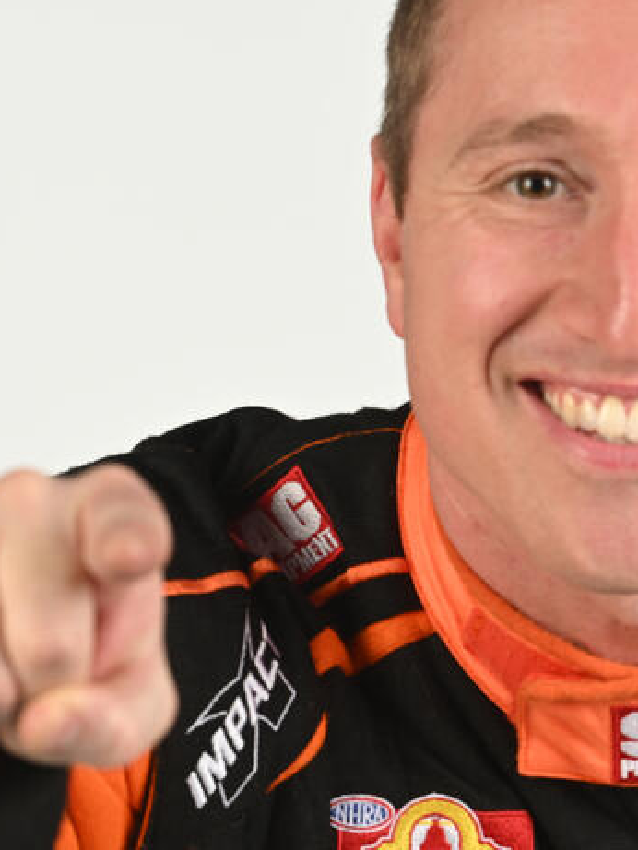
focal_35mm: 427
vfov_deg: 4.6
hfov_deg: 3.5
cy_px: 529
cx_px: 463
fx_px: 10488
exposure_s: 1/160
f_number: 8
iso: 200
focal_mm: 160
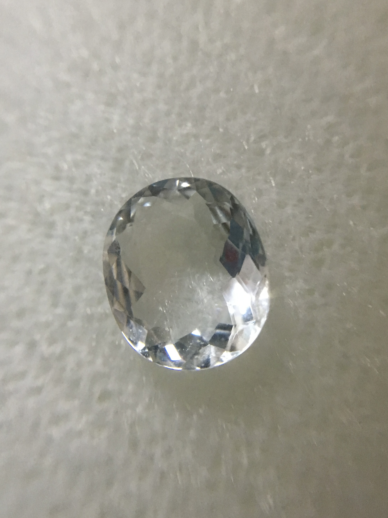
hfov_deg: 48.2
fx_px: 433
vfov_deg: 61.7
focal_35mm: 29
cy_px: 259
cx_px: 194
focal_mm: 4.15
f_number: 2.2
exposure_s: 1/25
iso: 200
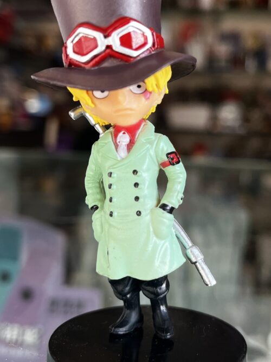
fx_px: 271
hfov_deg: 53.0
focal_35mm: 26
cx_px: 136
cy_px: 181
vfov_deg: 67.3
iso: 64
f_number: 1.6
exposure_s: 1/100
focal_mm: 5.1
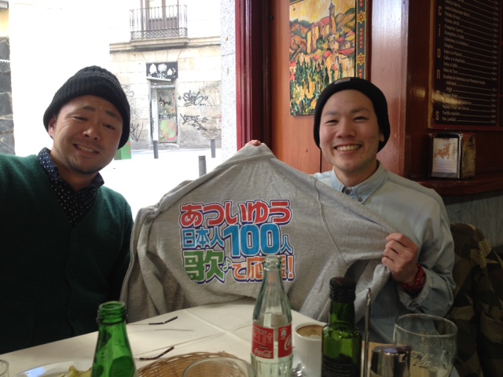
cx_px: 252
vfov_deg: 40.7
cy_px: 188
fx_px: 509
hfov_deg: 52.6
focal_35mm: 35
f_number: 2.4
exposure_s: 1/24
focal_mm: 4.28
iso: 50
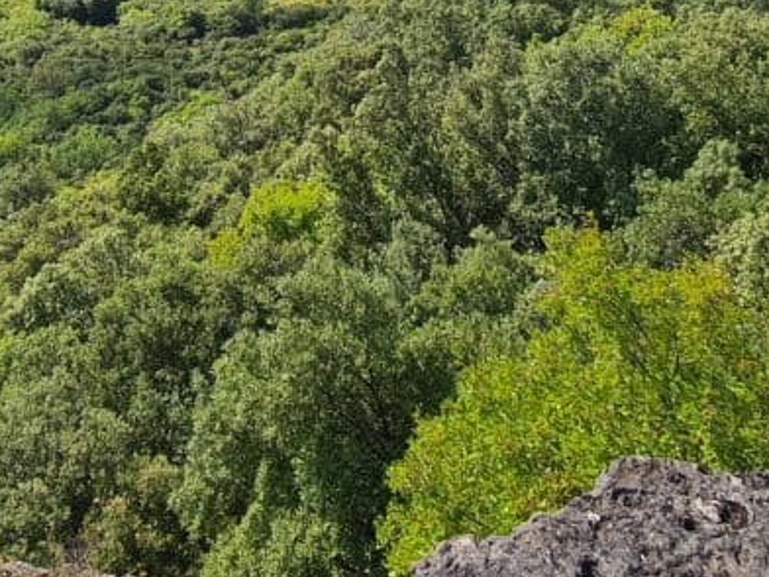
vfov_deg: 37.1
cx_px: 308
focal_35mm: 34
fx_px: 755
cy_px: -10
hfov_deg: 53.6
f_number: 2.2
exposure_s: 1/1296
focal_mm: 2.2
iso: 50
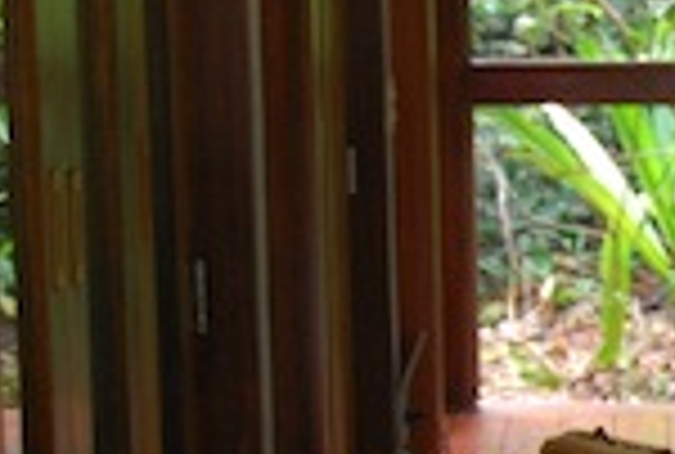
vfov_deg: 7.9
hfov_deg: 11.5
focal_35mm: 174
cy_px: 557
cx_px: 864
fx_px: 3272
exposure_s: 1/30
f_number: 4.2
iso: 560
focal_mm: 29
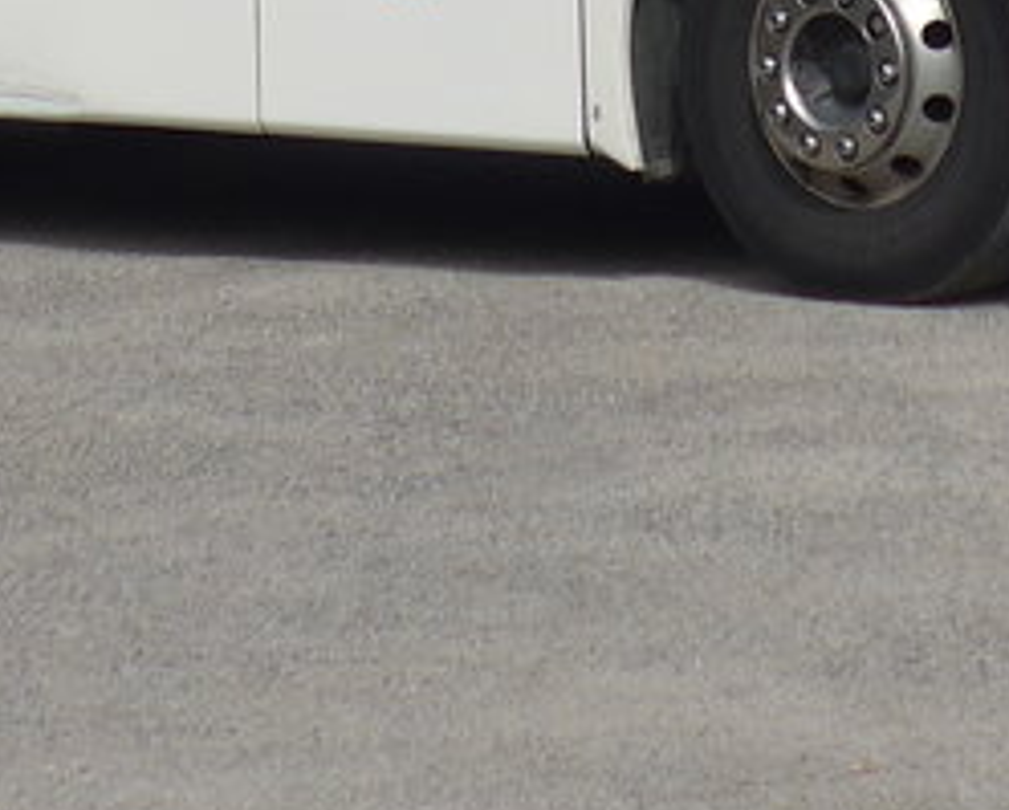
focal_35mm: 217
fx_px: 6488
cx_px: 671
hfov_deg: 8.9
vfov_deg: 6.9
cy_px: -883
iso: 80
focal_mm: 9.5
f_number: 3
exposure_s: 1/2000
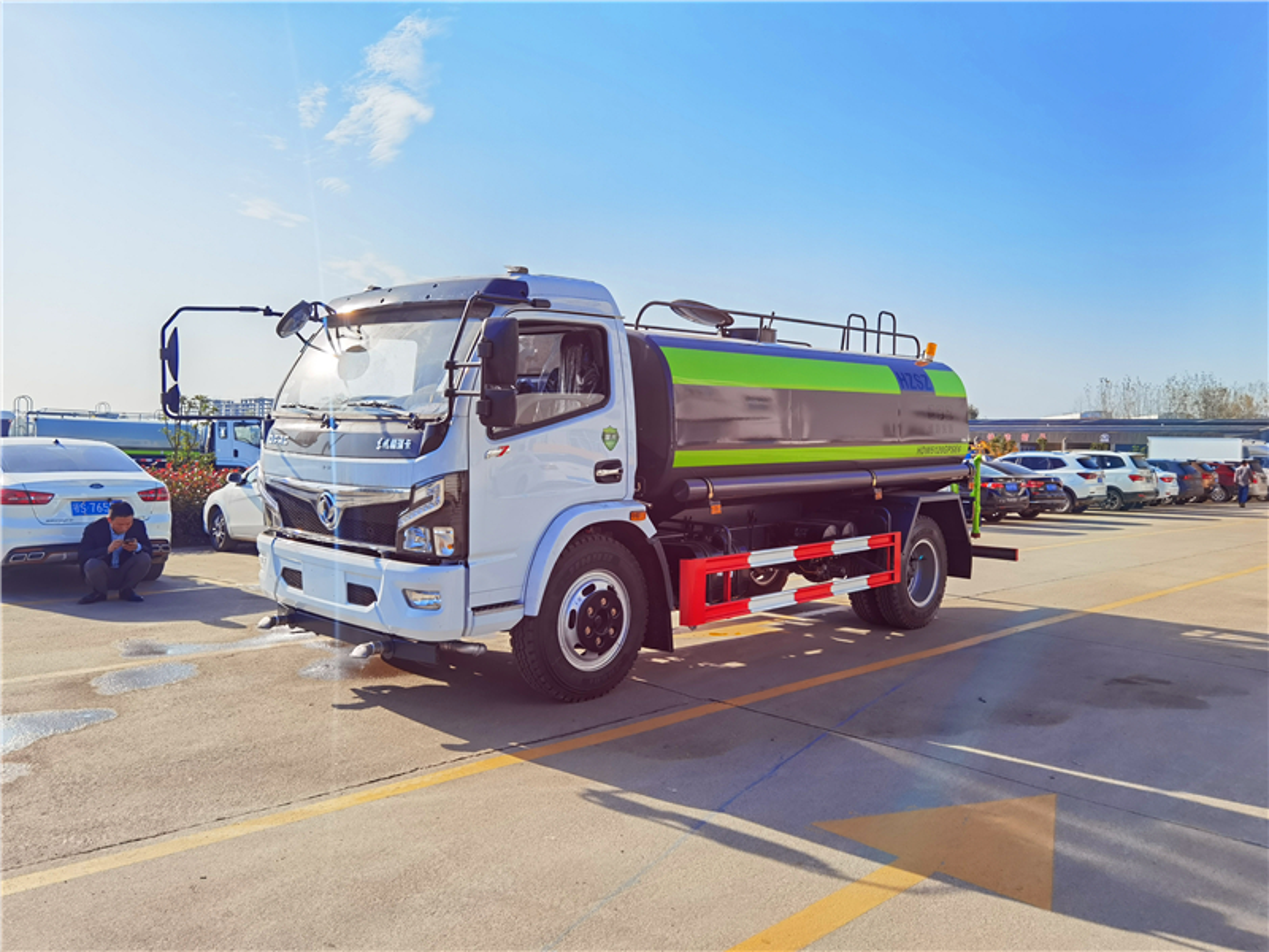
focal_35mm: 27
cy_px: 476
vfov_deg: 51.4
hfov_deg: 65.3
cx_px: 634
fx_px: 990
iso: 50
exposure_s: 1/3413
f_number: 1.9
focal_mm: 6.71
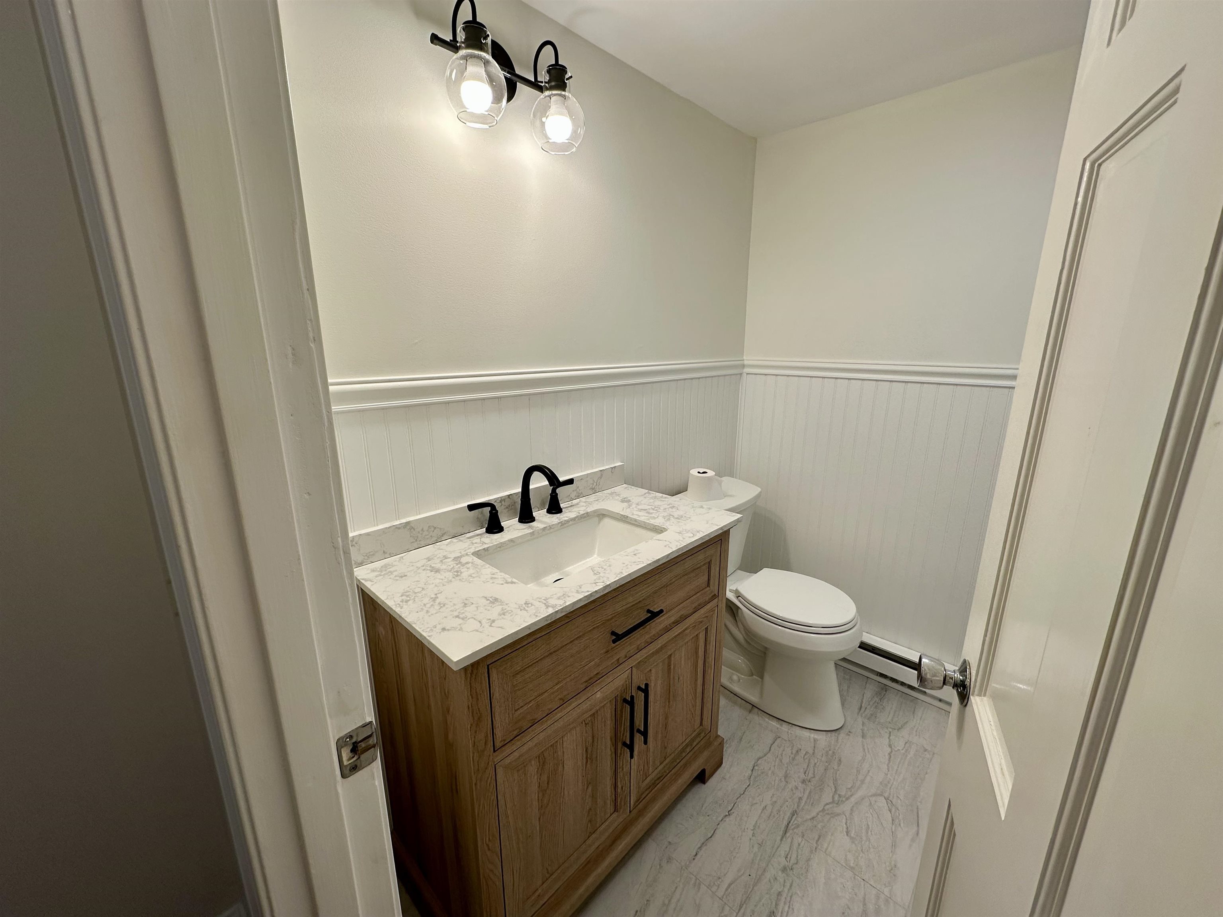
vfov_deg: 85.7
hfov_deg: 102.1
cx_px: 612
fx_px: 495
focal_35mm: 14
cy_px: 458
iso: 40
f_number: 2.2
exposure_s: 1/121
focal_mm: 2.22
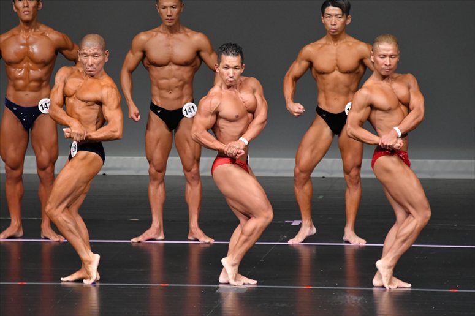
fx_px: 4946
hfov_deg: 5.5
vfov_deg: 3.7
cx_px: 238
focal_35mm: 375
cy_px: 158
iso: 4000
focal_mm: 250
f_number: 5.6
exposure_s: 1/400
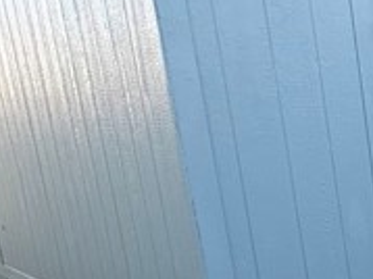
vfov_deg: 28.9
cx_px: 608
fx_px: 538
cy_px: 183
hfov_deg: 24.9
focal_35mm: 50
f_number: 2.2
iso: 64
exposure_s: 1/435
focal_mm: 2.22
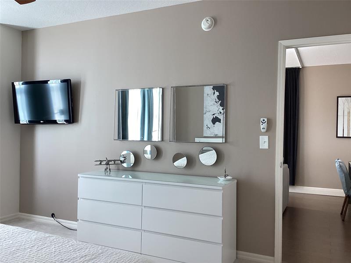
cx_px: 176
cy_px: 132
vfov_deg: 45.4
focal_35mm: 31
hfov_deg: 58.4
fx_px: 314
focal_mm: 3.3
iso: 64
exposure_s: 1/60
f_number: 2.4
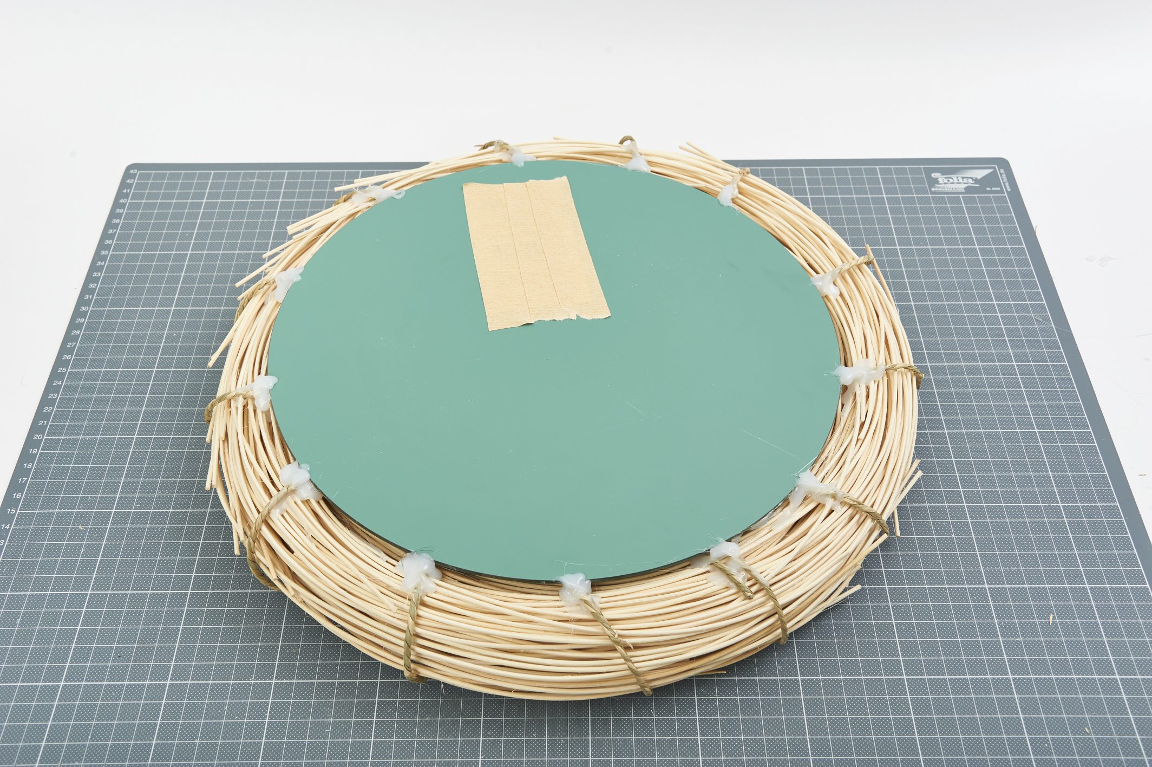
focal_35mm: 40
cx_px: 576
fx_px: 1279
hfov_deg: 48.5
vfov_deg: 33.4
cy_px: 384
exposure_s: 1/200
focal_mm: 40
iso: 320
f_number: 11
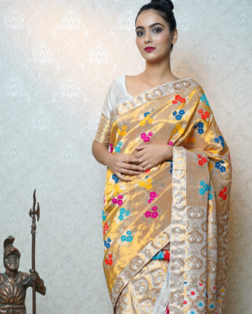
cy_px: 216
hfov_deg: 21.1
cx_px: 113
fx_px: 677
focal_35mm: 73
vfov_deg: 26.0
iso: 200
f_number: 7.1
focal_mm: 45.4
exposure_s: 1/160
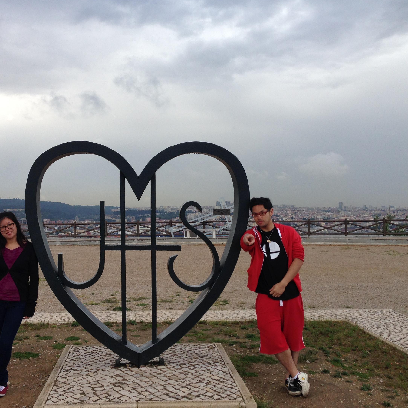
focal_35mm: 44
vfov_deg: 38.3
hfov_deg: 38.2
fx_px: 587
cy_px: 202
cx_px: 163
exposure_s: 1/583
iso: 50
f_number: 2.4
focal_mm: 4.12
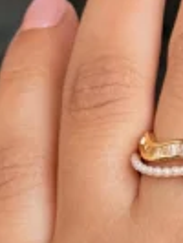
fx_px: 1457
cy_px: 112
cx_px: 245
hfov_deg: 7.1
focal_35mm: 207
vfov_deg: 9.6
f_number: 1.78
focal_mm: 6.76
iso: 50
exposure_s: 1/133
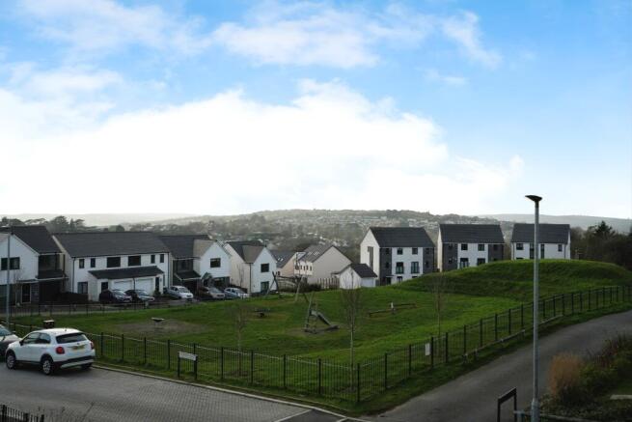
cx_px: 316
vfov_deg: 37.9
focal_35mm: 35
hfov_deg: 54.4
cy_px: 211
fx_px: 615
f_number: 9
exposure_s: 1/2500
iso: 2000
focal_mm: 35
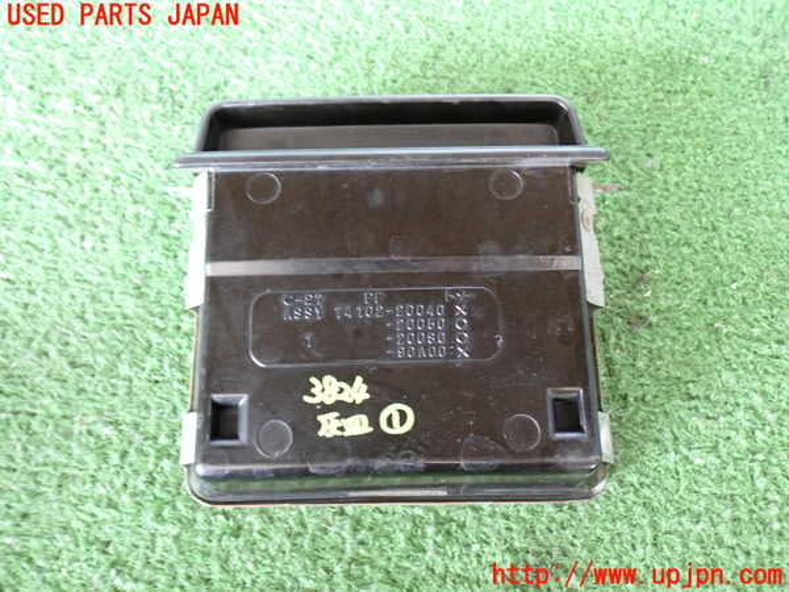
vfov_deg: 44.2
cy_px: 296
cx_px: 394
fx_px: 729
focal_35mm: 32
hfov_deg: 56.8
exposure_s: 1/30
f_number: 2.4
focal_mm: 5.79
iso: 400
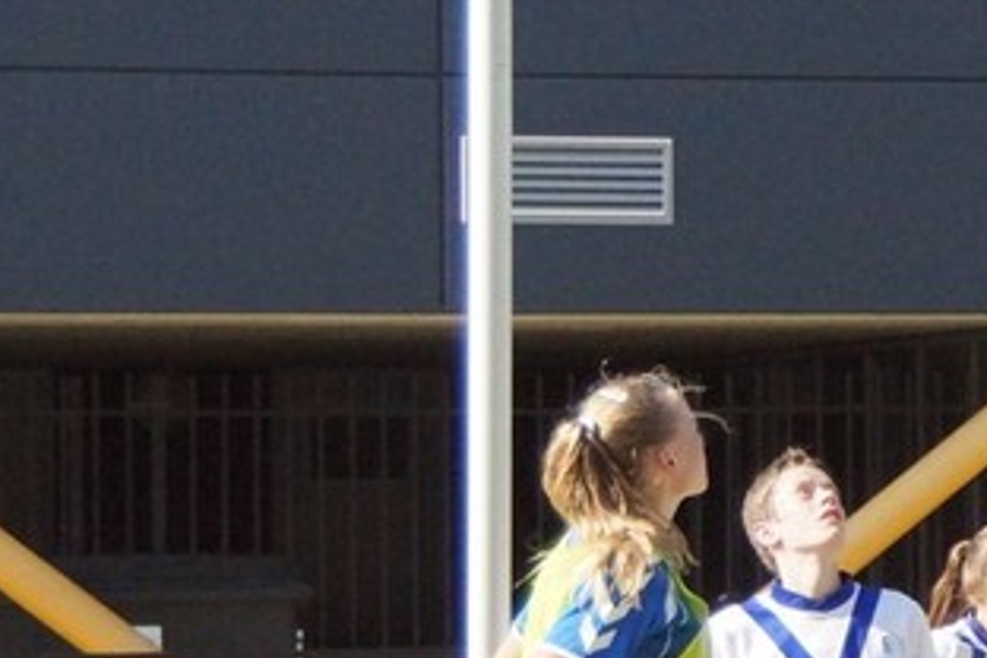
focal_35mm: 246
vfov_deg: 5.6
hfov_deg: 8.2
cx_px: 1582
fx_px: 6744
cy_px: 484
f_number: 5
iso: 1600
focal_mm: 50
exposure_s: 1/5000
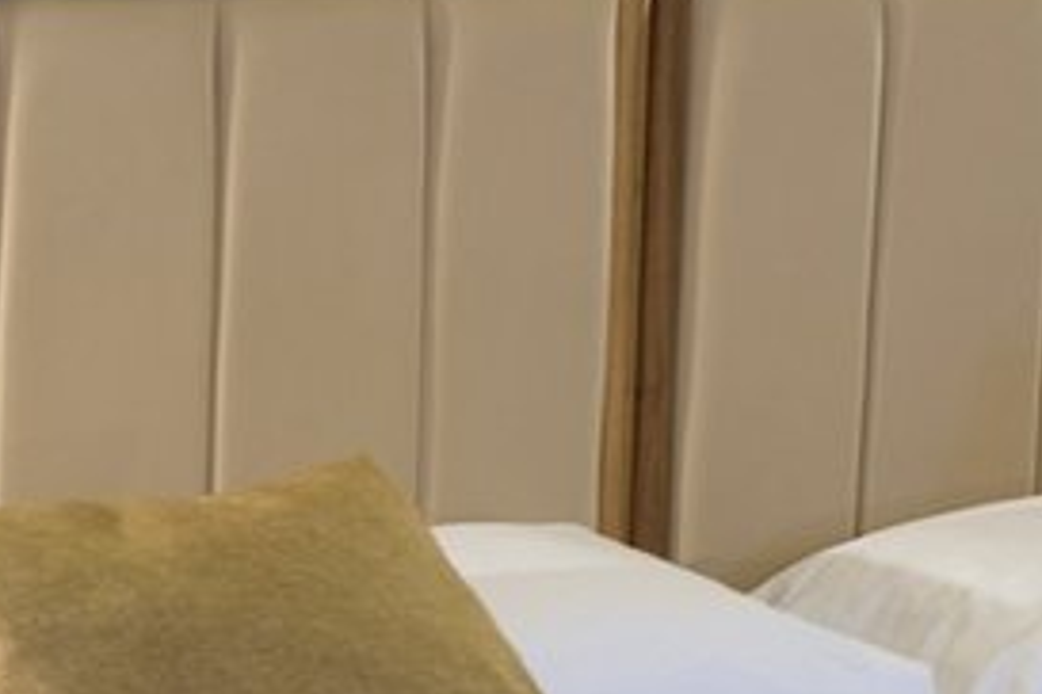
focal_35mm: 220
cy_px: 991
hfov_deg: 9.3
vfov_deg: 6.2
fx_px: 6367
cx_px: 802
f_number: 5
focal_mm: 50
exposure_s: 1/13
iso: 250
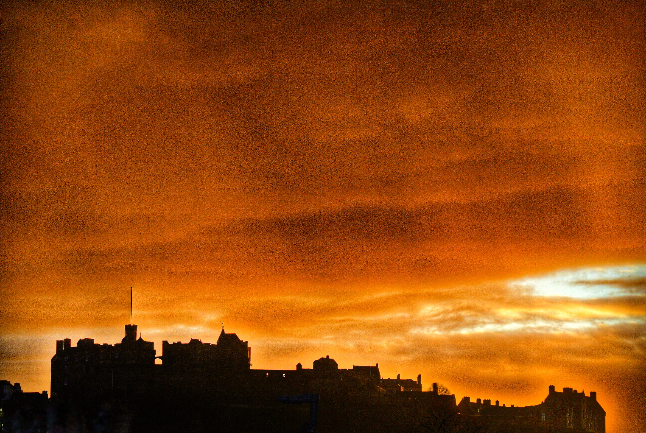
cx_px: 323
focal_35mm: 128
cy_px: 216
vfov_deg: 10.7
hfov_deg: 16.0
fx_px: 2300
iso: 200
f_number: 4
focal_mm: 47.5
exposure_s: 1/250
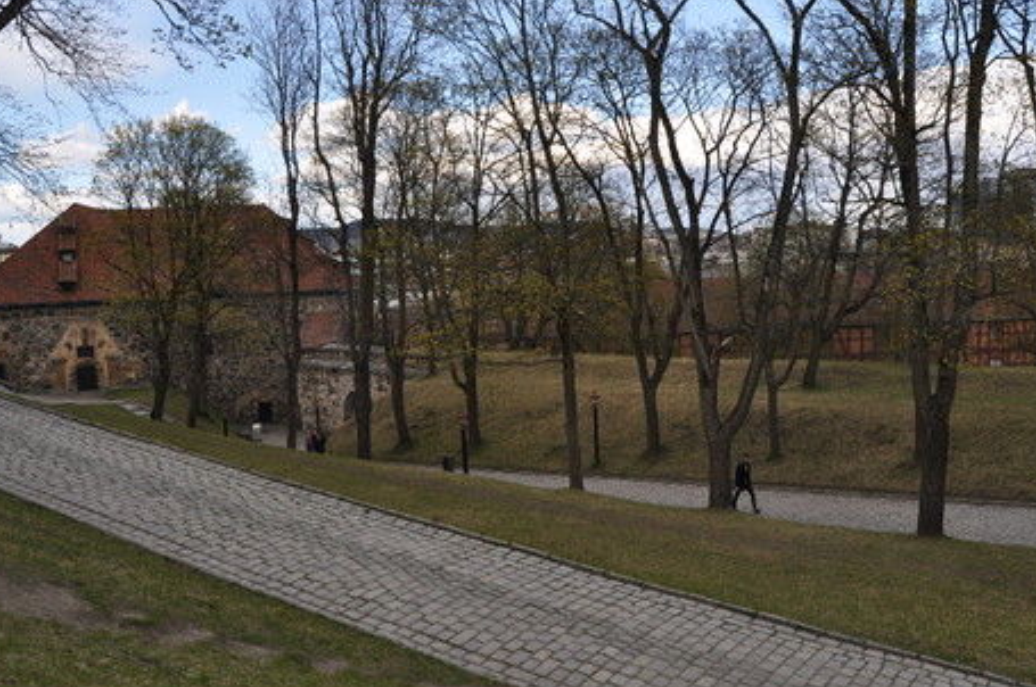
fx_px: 948
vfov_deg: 39.8
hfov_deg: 57.3
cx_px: 540
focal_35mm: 33
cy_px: 316
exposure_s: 1/200
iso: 200
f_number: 9
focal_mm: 20
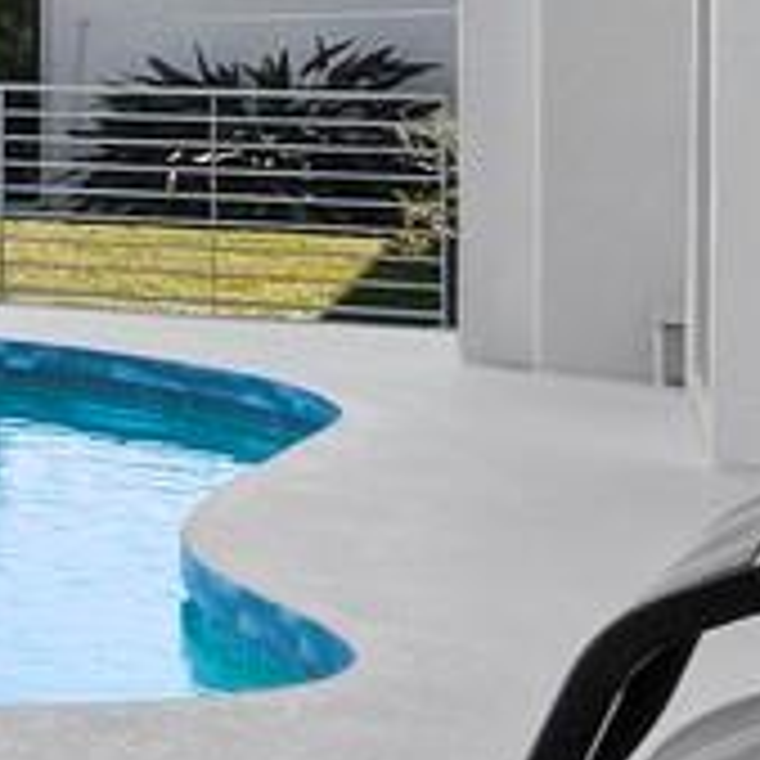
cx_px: -2001
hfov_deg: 9.0
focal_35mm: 117
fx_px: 2906
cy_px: -9
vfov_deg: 14.6
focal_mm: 7
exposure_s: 1/40
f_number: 13
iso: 320
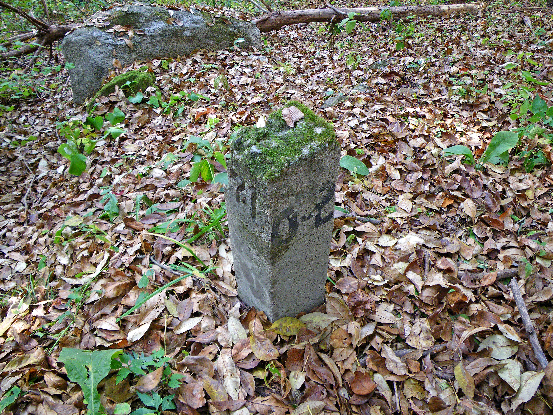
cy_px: 208
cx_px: 276
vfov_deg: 49.7
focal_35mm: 28
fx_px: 447
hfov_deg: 63.4
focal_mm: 5
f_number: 3.5
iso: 160
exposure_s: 1/50
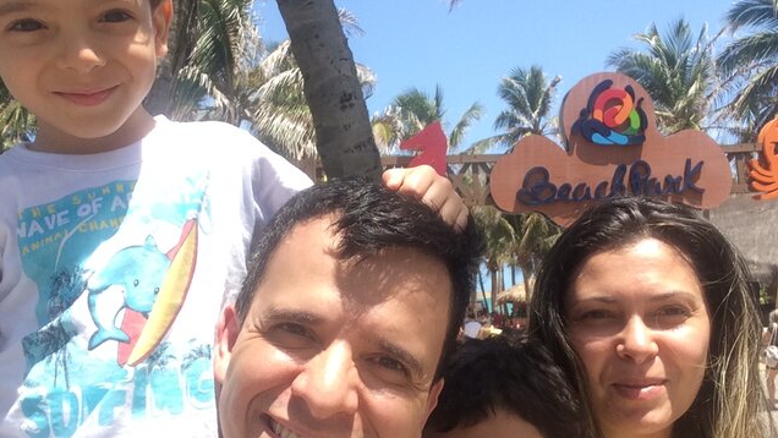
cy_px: 273
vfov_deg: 34.5
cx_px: 388
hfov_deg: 58.0
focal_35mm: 34
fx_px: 702
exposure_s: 1/971
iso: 50
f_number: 2.4
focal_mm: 2.15
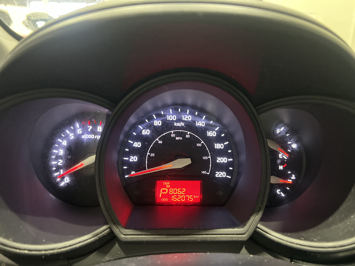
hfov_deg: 67.3
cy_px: 133
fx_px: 267
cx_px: 178
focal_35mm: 26
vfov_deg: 53.1
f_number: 1.5
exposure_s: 1/30
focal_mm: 5.7
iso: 500
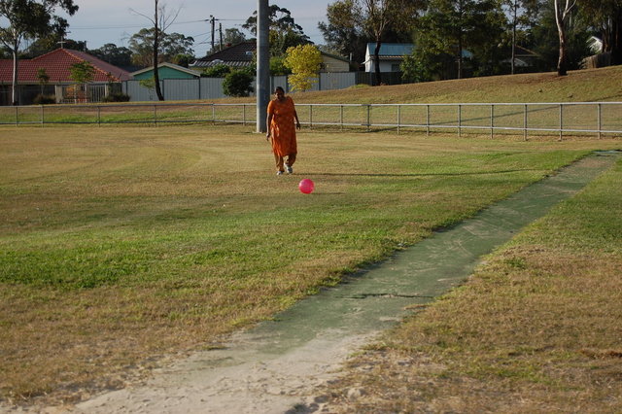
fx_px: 1425
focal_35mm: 82
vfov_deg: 16.5
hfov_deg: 24.6
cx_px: 311
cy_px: 207
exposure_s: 1/1000
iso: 280
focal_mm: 55
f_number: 5.6
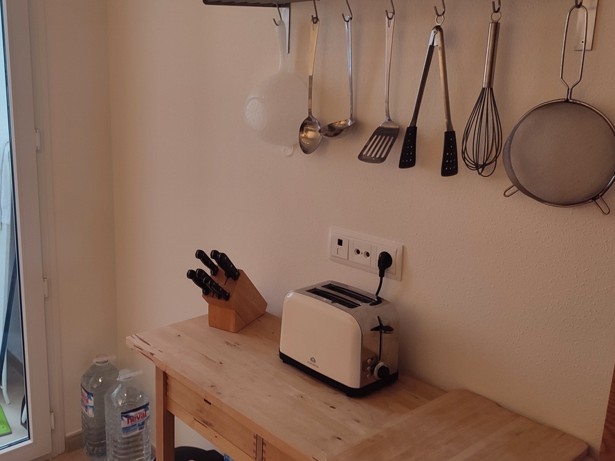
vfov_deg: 39.6
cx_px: 204
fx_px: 640
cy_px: 211
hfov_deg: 50.4
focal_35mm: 36
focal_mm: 6.04
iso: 64
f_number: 1.9
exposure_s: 1/33
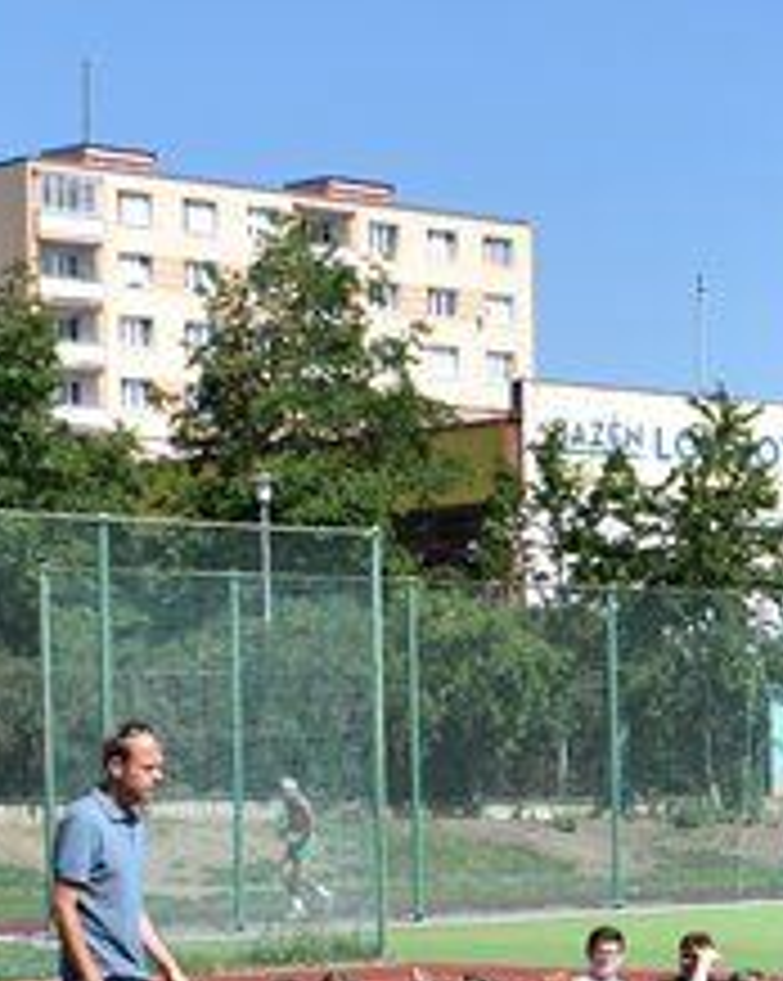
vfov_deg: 15.9
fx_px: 3452
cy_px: 956
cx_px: 904
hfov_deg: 12.7
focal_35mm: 119
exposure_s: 1/250
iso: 100
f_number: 8
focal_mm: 18
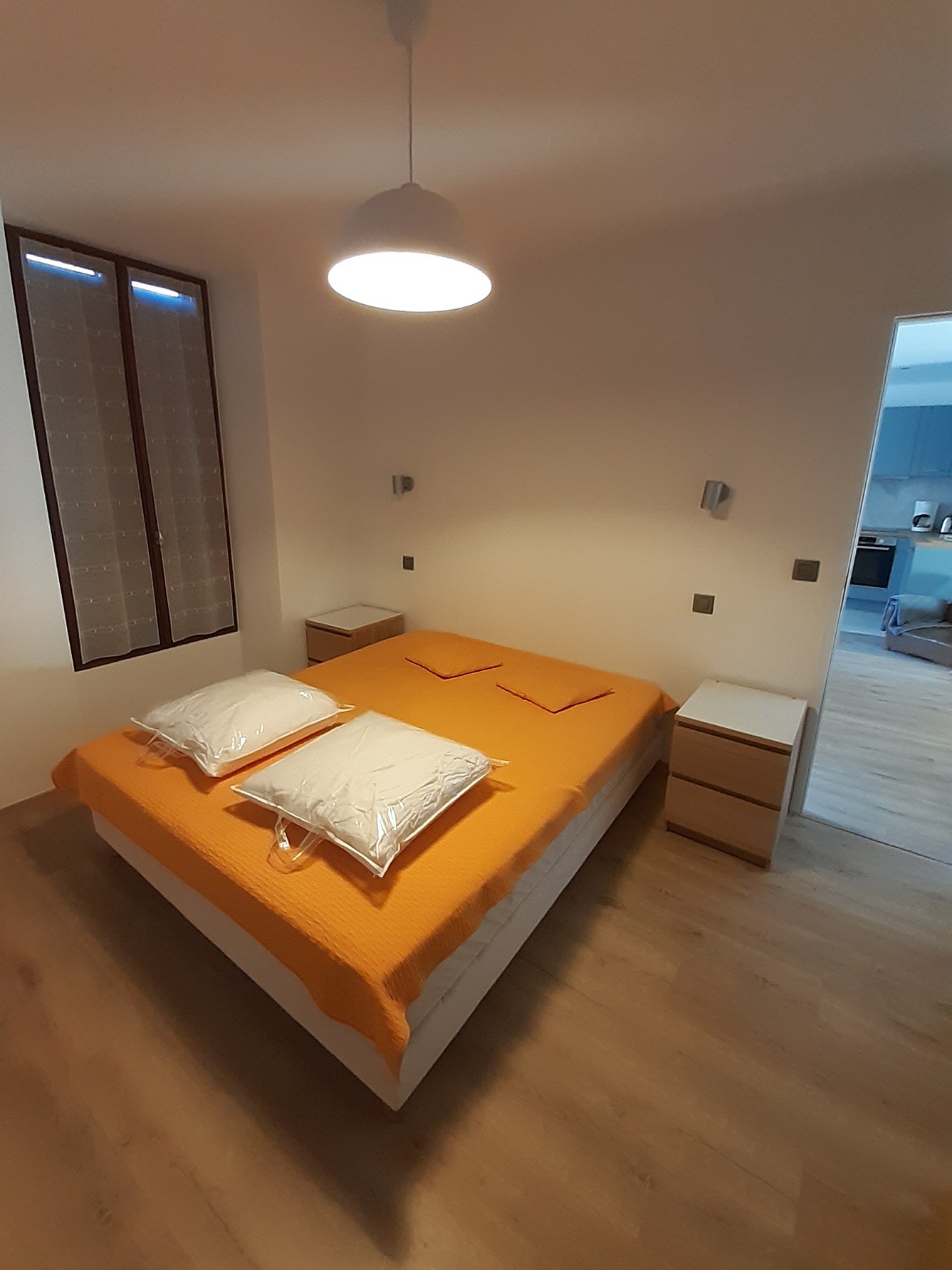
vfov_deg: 102.0
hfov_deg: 85.6
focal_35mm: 14
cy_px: 612
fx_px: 513
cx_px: 445
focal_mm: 1.13
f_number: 2.2
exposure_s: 1/25
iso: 250
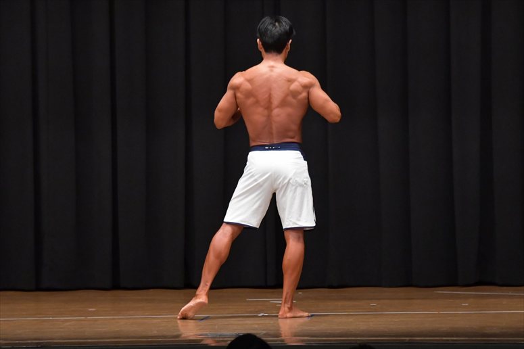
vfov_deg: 5.7
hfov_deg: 8.6
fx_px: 3492
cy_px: 174
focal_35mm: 240
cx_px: 262
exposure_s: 1/400
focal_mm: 160
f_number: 5.6
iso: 6400
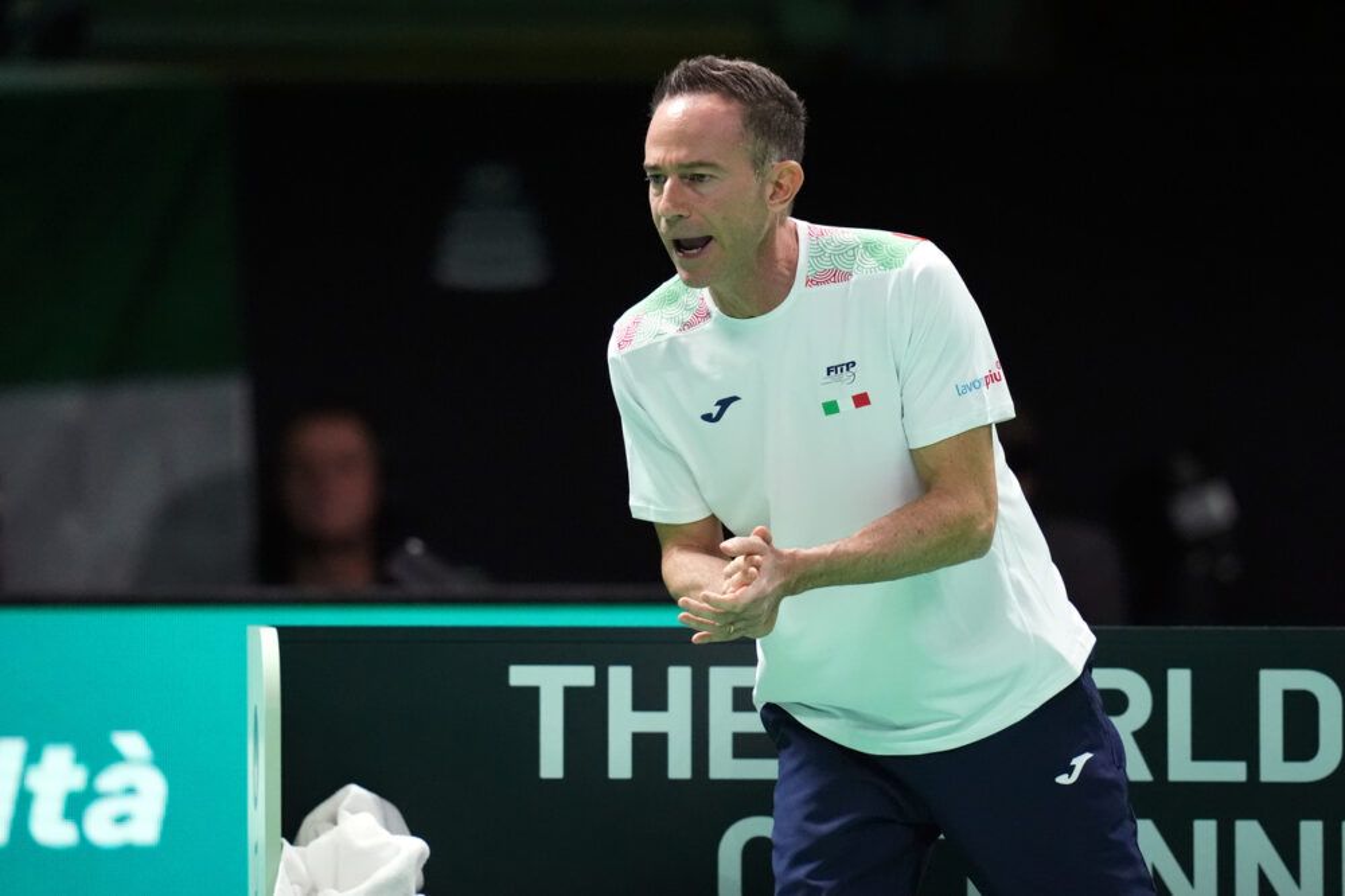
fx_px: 14939
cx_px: 672
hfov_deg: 5.2
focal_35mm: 400
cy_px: 448
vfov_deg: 3.4
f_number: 3.2
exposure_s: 1/2000
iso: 6400
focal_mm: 400
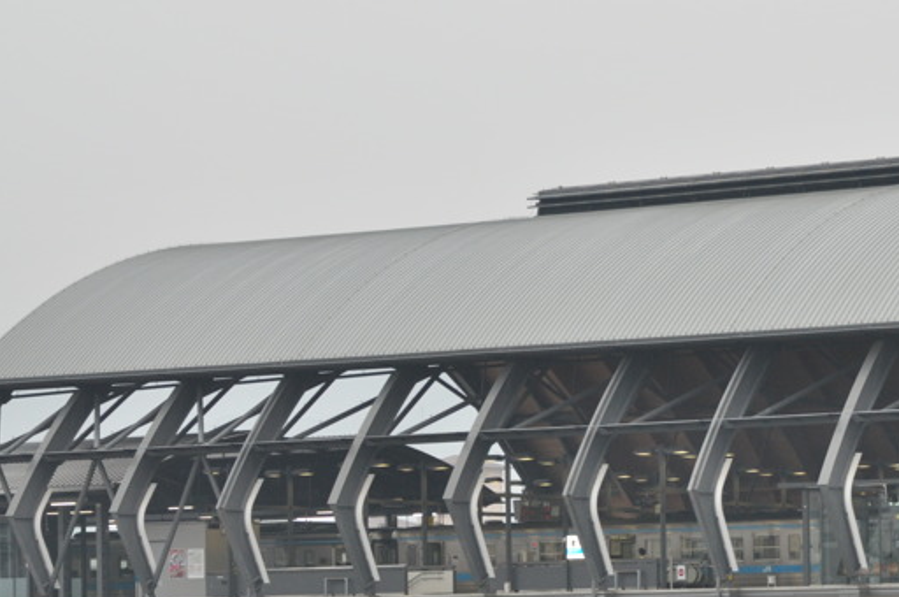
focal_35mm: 150
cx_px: 836
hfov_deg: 13.6
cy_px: 555
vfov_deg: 9.1
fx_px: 3741
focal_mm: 50
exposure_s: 1/200
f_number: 4.5
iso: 250
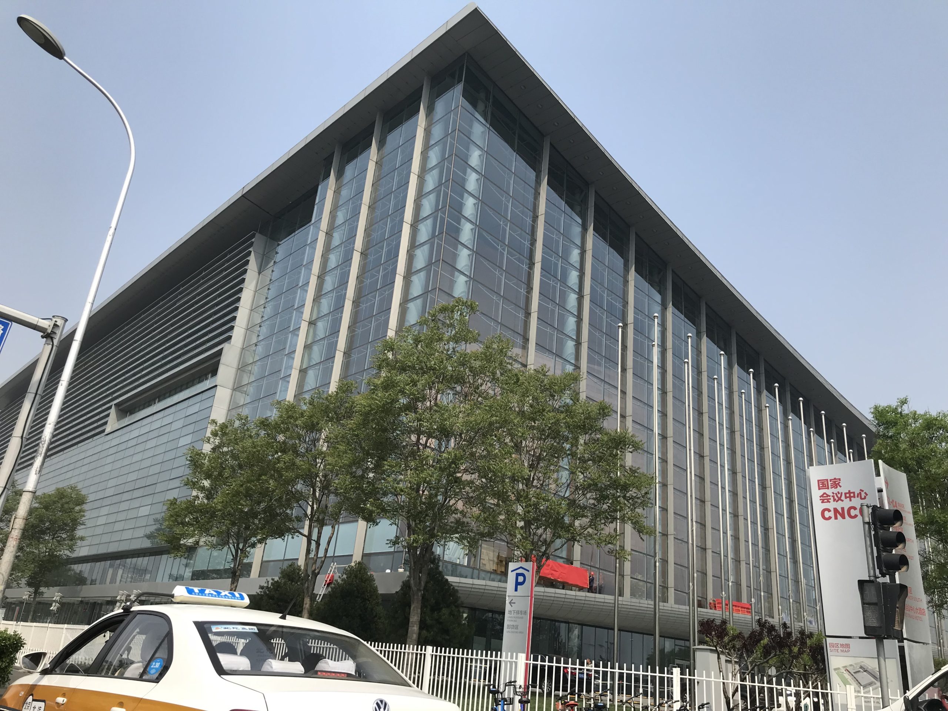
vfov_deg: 49.7
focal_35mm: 28
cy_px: 356
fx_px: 767
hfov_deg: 63.4
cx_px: 474
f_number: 1.8
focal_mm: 3.99
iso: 20
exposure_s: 1/2037
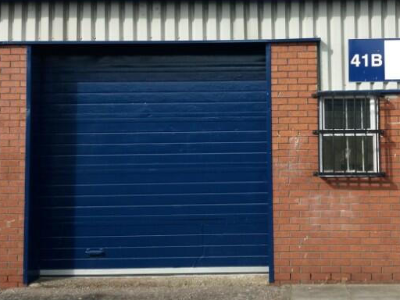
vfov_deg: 26.1
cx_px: 290
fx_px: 647
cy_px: 130
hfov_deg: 33.8
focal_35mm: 56
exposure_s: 1/781
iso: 64
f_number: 1.9
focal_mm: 3.7
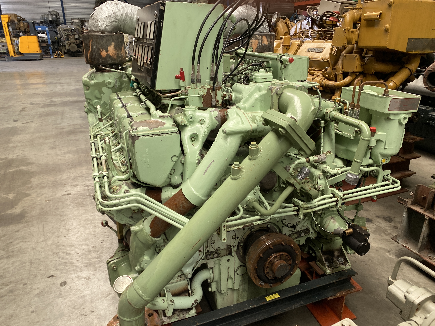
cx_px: 218
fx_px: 327
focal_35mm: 26
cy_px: 163
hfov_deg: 67.3
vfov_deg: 53.1
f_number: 1.8
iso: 80
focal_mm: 4.25
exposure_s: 1/122
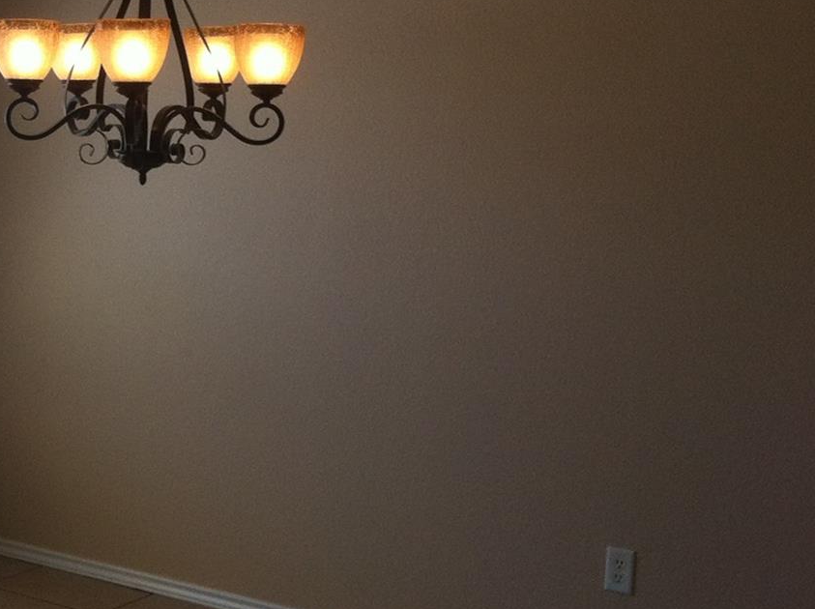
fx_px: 1999
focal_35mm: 85
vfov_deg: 17.3
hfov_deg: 22.6
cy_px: 231
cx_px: 111
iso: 100
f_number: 2.8
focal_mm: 3.85
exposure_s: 1/120
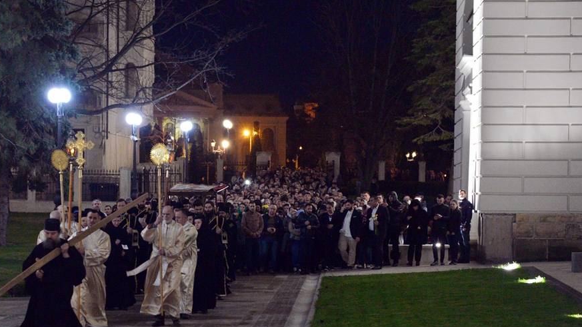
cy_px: 195
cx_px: 279
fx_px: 1327
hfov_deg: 24.7
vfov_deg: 14.1
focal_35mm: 86
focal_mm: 70
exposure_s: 1/80
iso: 5600
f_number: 2.8
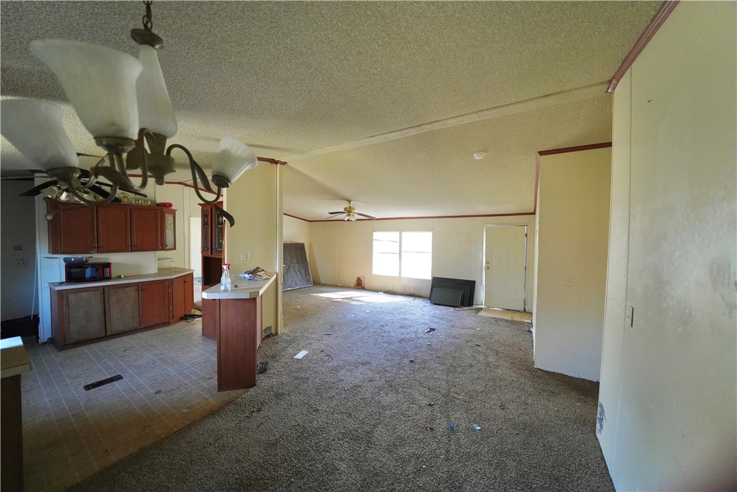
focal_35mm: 12
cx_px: 368
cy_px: 246
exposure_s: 1/160
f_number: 4
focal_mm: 12
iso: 4000
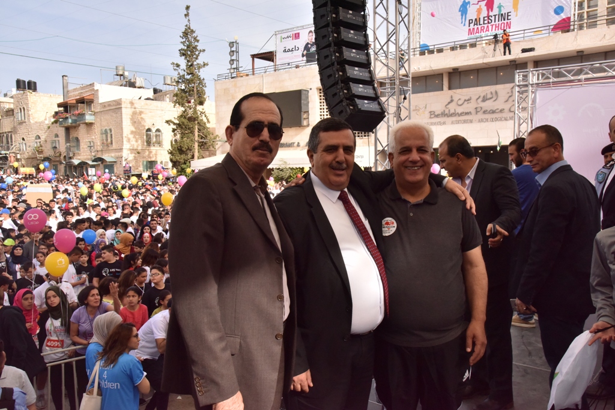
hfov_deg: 60.3
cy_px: 205
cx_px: 308
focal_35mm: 31
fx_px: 530
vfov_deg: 42.3
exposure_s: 1/1000
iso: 2500
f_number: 16
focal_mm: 31
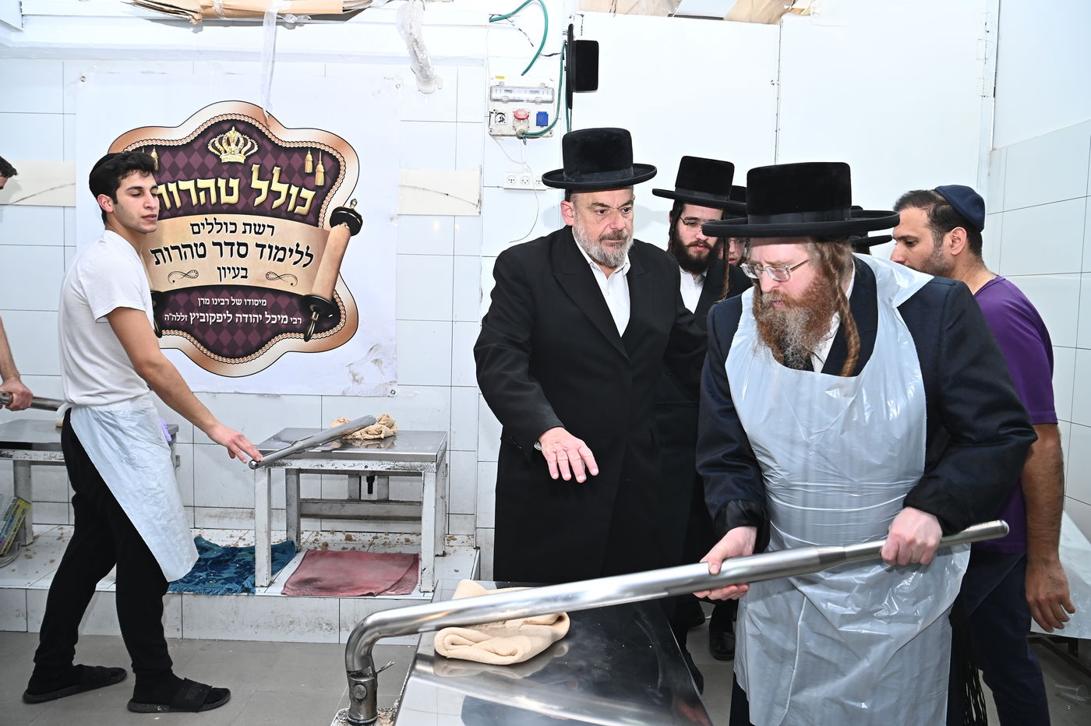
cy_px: 363
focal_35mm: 29
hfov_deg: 63.7
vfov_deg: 44.9
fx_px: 878
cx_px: 546
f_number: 6.3
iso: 1000
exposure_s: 1/200
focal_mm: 29
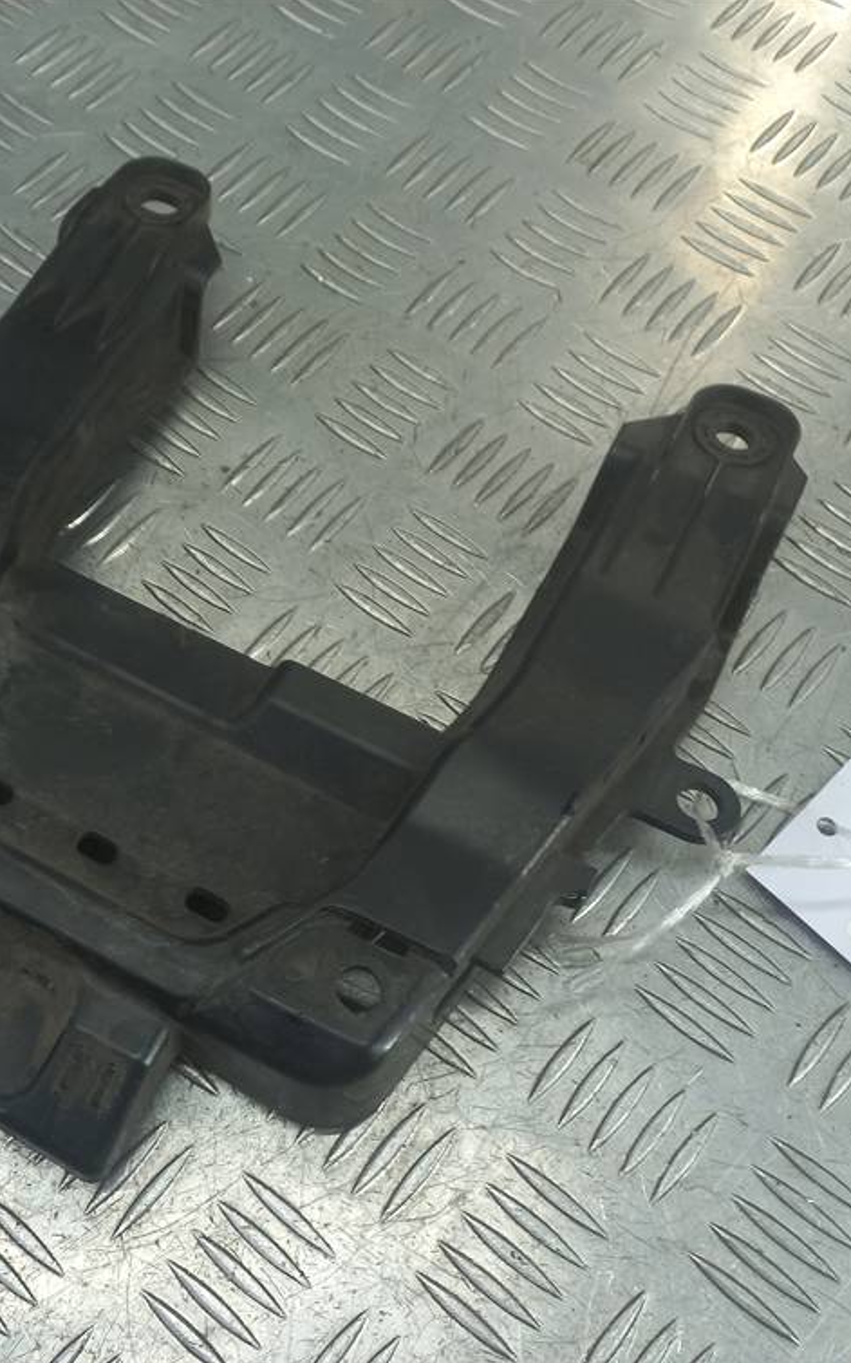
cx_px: 228
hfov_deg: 34.7
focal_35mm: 36
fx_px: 1336
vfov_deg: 54.0
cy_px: 687
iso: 50
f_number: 1.8
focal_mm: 4.6
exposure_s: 1/50
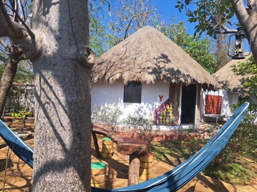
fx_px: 178
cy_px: 96
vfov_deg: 56.8
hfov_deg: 71.6
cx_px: 128
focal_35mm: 24
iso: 50
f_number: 1.8
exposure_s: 1/642
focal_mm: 5.23
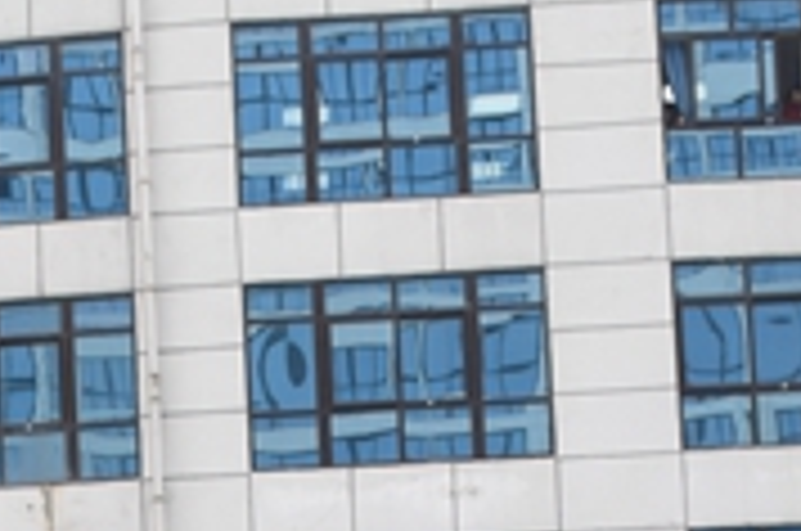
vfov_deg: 9.3
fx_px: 2998
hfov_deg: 15.0
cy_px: 1132
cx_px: 45
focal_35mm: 135
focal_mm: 20
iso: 800
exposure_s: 1/250
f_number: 9
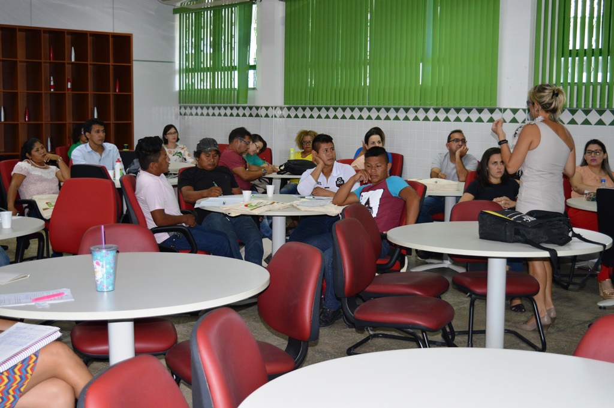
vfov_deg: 26.4
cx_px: 307
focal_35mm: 51
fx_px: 869
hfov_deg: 38.9
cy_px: 204
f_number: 4.5
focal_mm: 34
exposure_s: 1/60
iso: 560
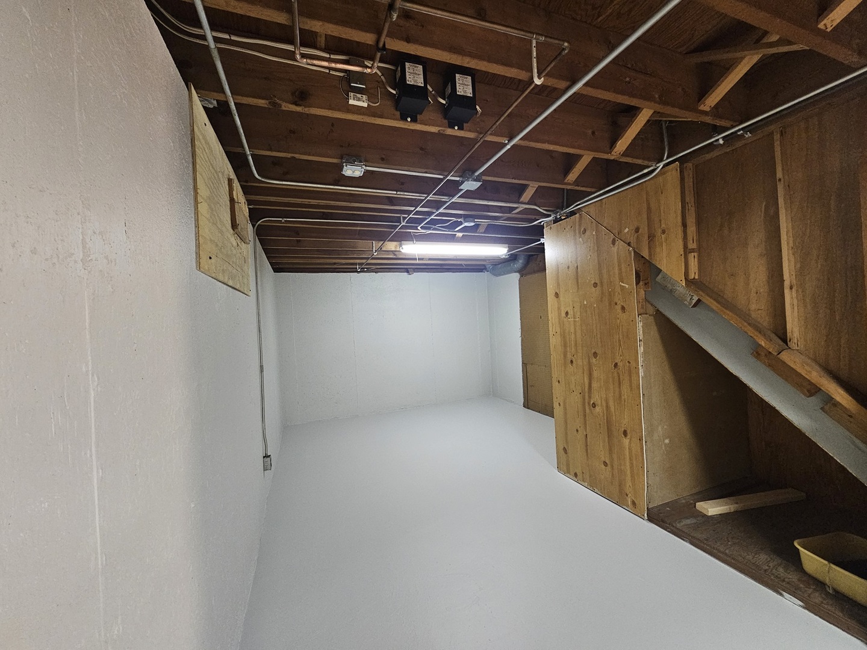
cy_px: 325
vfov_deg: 89.9
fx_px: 326
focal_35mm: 13
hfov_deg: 106.2
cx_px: 434
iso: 500
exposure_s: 1/30
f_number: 2.2
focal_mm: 2.2
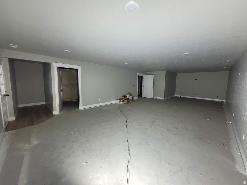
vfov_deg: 89.9
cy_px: 92
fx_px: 93
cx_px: 124
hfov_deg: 106.2
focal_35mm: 13
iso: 100
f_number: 2.2
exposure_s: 1/60
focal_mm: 1.74
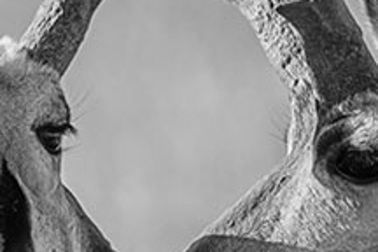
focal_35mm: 2782
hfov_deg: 0.7
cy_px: 143
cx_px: 172
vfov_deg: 0.5
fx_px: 29209
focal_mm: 1200
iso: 2800
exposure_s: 1/1600
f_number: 13
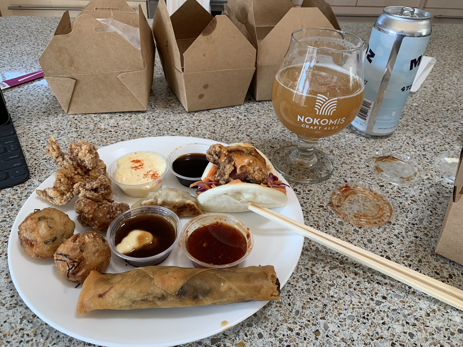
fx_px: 348
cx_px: 232
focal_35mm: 26
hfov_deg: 67.3
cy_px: 174
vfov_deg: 53.1
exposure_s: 1/88
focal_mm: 4.25
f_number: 1.8
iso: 100
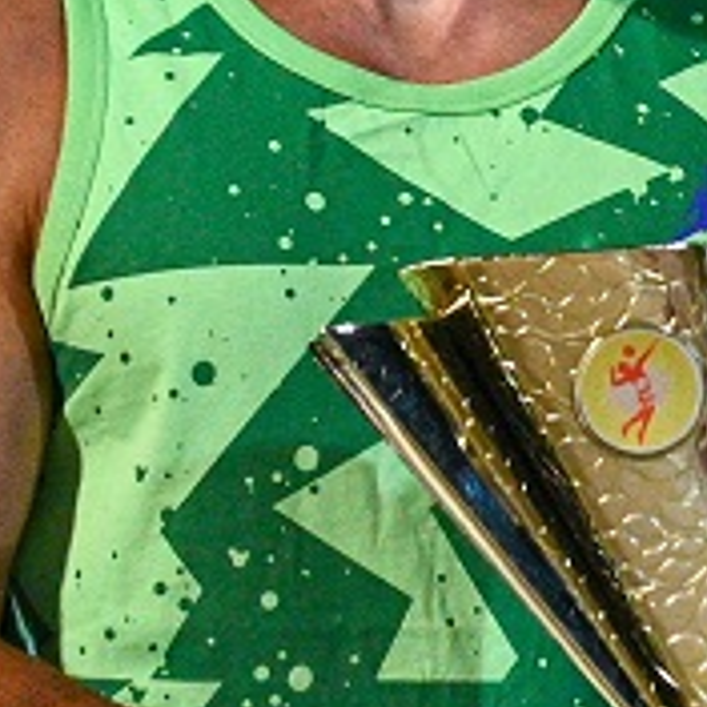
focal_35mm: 899
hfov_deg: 1.9
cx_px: 1322
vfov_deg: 1.9
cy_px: 121
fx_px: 20773
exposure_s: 1/160
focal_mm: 155
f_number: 2.8
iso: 6400
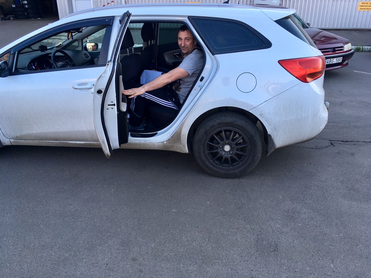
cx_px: 186
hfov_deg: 61.7
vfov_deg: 48.2
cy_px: 139
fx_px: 311
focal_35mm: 29
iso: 25
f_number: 2.2
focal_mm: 4.15
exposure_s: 1/155
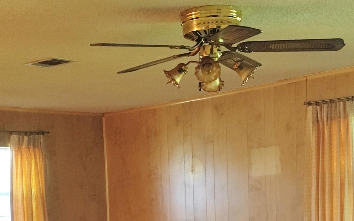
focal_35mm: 73
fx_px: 704
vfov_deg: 16.9
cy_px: 278
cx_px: 129
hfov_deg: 28.1
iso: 200
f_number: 2.2
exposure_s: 1/24
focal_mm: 4.15
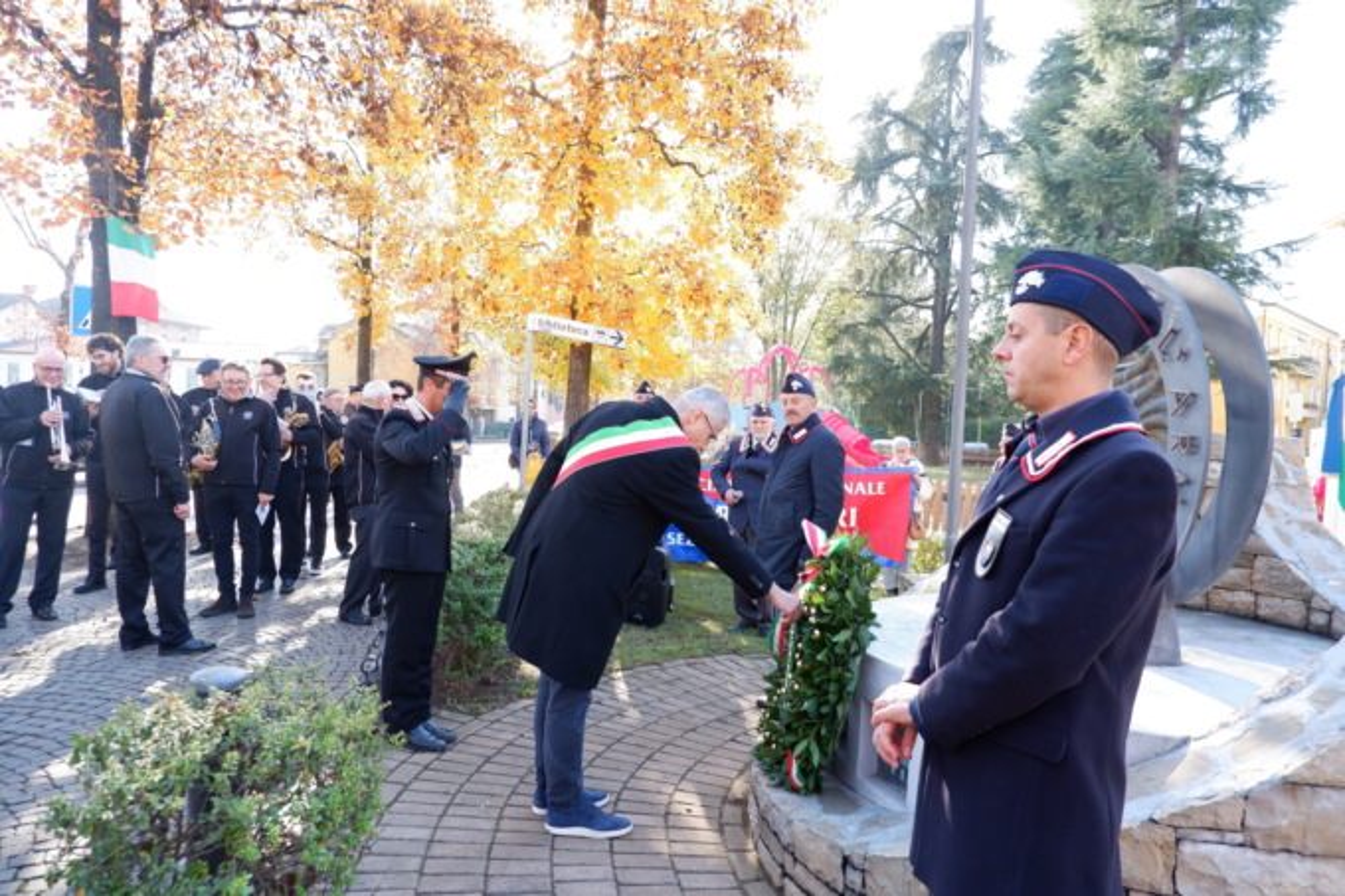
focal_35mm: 23
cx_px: 672
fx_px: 859
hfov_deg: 76.1
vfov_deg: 55.1
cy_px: 448
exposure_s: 1/125
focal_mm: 15
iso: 200
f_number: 3.5
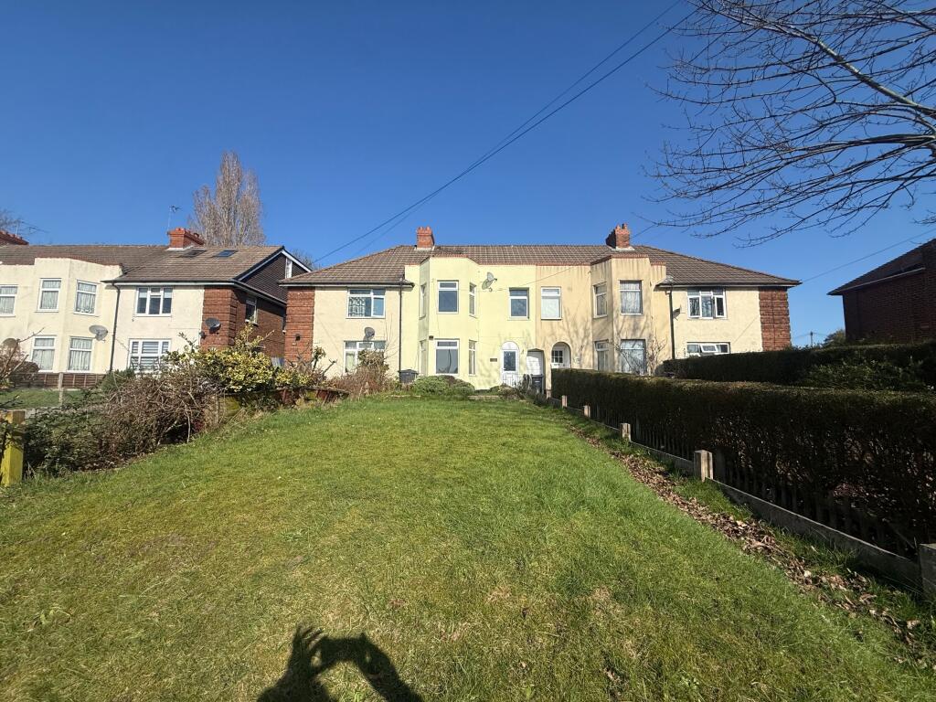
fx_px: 379
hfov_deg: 102.1
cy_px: 351
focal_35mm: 14
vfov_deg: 85.7
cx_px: 468
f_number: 2.2
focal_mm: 2.22
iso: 50
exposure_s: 1/4425
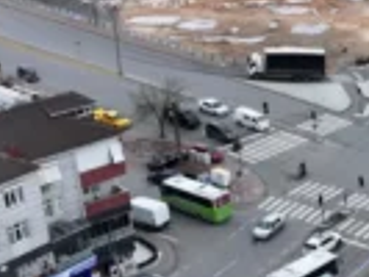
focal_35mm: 90
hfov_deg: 20.3
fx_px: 960
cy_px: 173
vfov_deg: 16.4
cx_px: 452
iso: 110
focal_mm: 12.29
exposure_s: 1/1600
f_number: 2.8
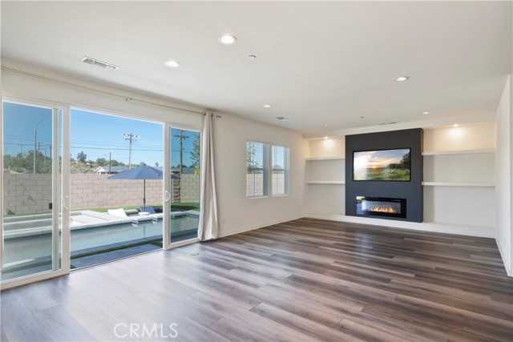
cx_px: 256
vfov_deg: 67.4
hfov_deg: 90.0
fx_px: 257
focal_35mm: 18
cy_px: 171
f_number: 22
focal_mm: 18
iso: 40
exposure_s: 8
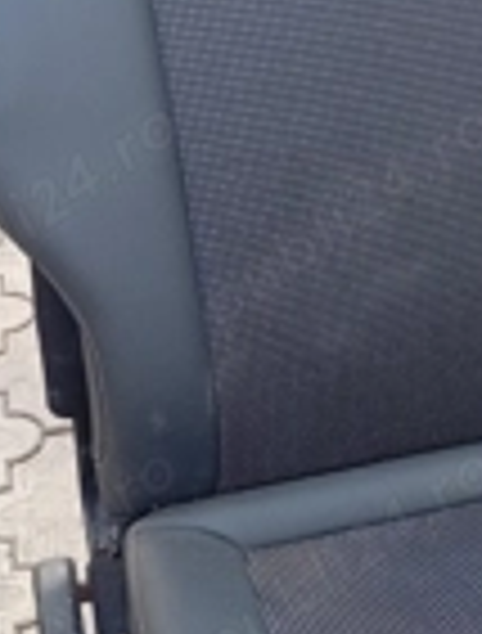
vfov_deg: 25.5
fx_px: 1400
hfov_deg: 18.9
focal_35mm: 76
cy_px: 288
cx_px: 505
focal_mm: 3.98
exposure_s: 1/50
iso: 179
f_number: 1.8
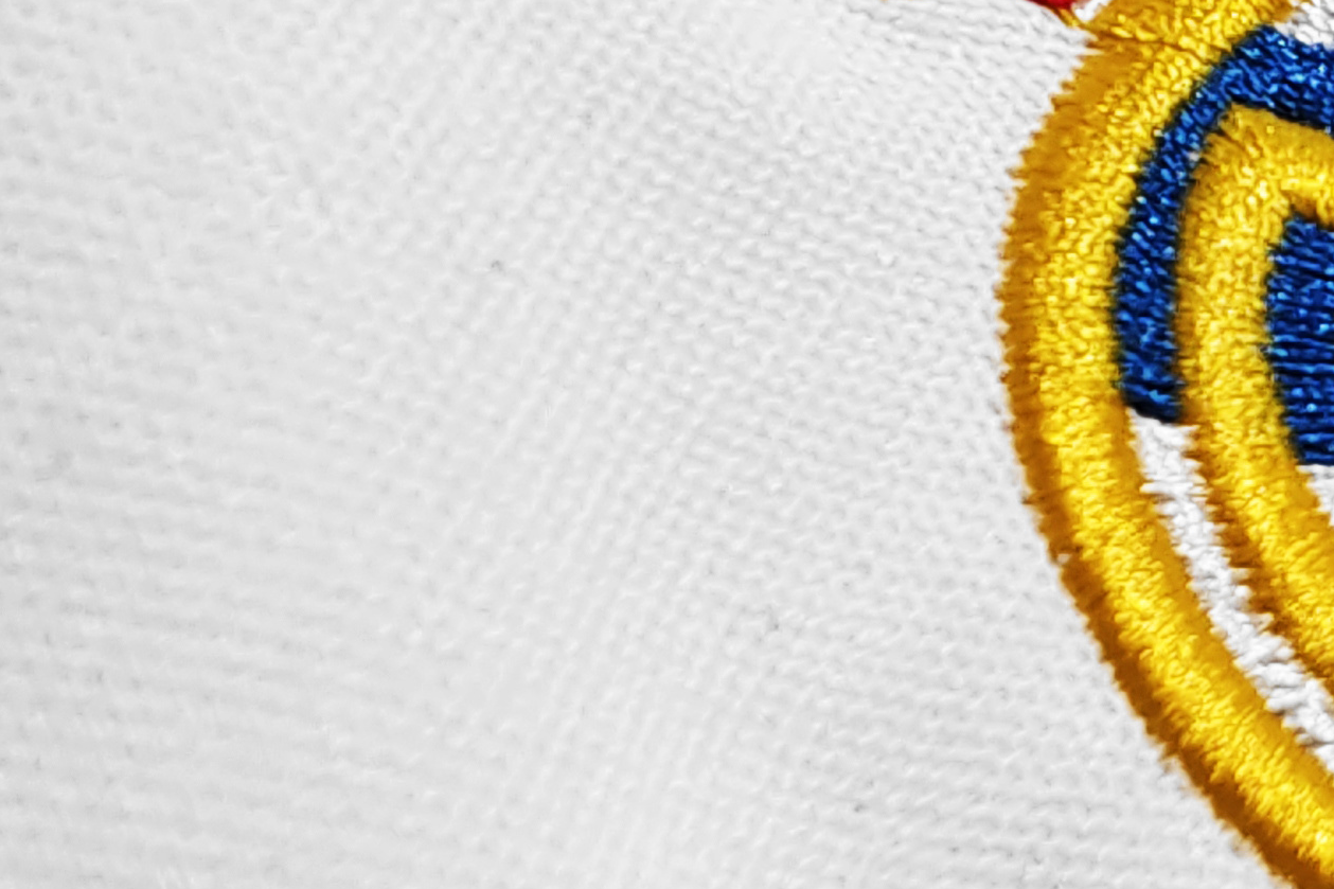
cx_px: 1482
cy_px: 188
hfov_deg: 24.7
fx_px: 2816
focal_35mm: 76
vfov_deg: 17.8
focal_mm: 2.59
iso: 144
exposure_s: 1/60
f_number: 2.2
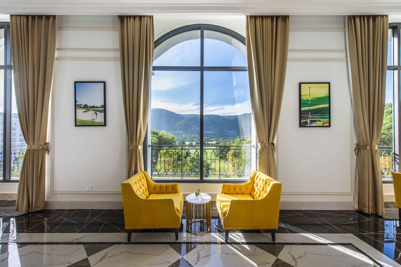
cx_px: 200
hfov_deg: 104.2
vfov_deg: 81.2
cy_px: 134
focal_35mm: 14
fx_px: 156
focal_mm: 14
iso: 100
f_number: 8
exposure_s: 1/100
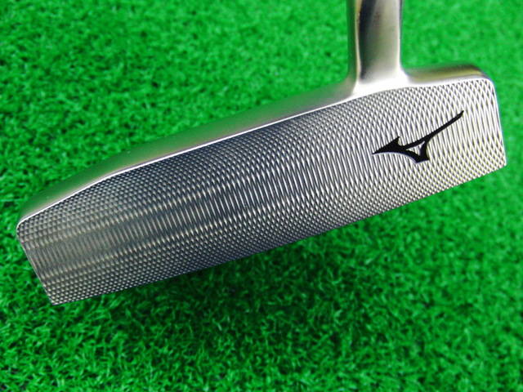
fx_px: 559
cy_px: 196
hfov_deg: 50.1
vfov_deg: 38.7
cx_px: 262
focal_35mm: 37
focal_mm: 6.42
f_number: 3.6
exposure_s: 1/25
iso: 400
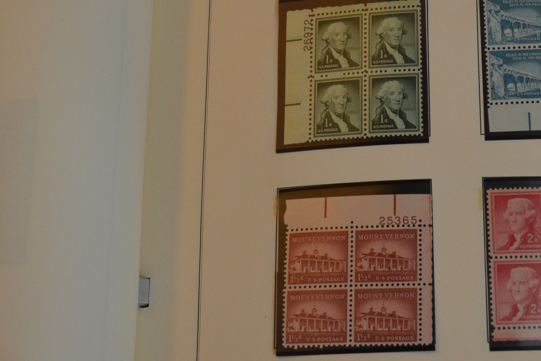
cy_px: 92
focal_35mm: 83
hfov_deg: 24.3
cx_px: 381
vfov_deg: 16.4
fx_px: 1247
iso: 900
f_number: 4
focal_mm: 26
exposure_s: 1/60
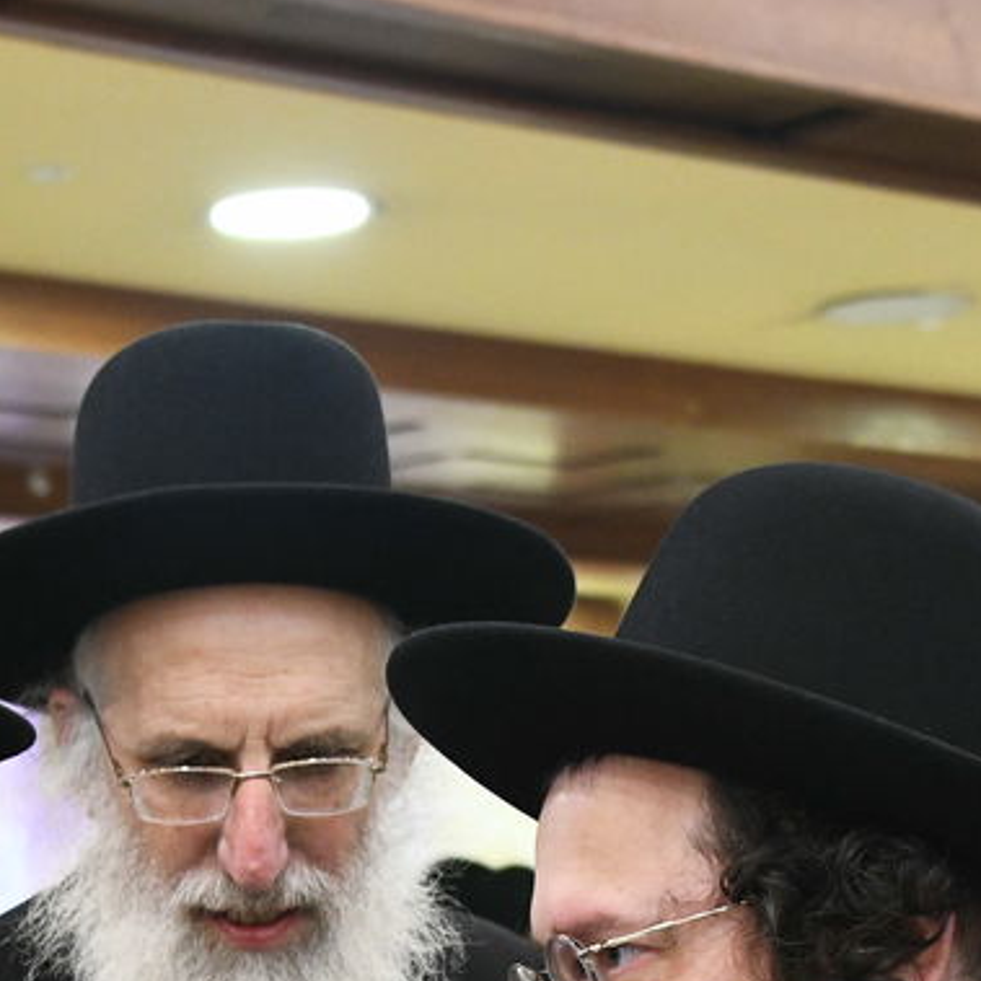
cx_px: 153
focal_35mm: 132
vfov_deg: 12.9
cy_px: 1145
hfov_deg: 13.1
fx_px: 4232
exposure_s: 1/100
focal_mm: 42
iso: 3200
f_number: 5.6
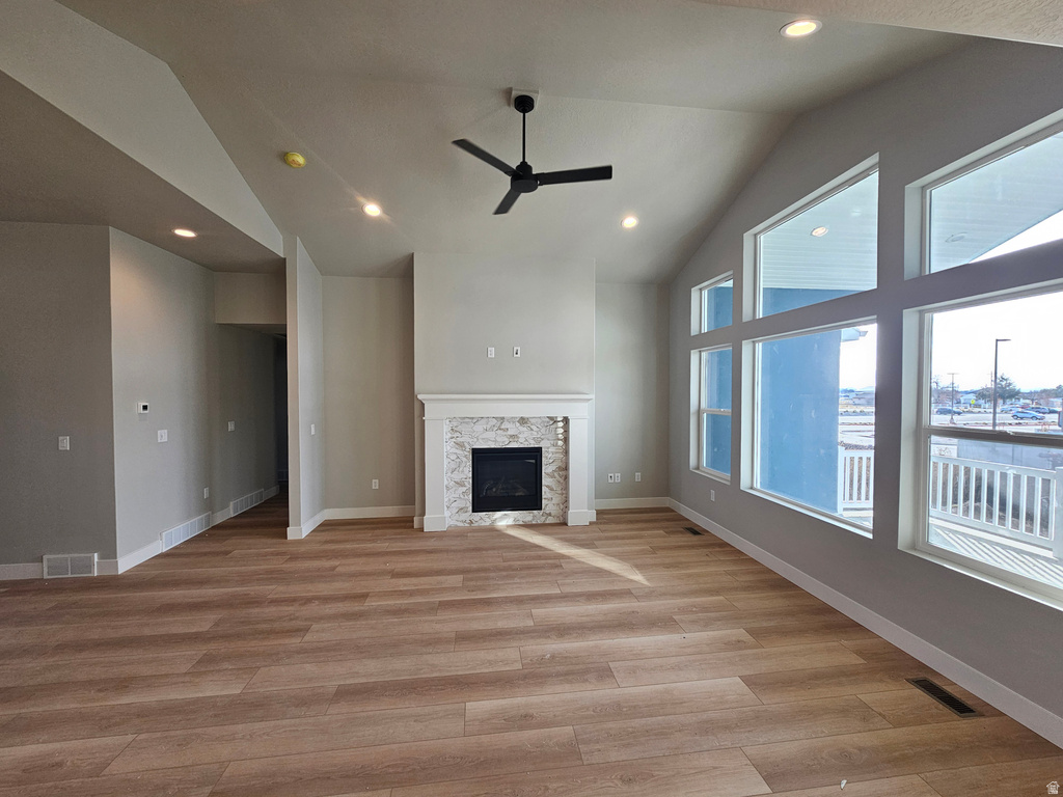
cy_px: 398
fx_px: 399
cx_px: 532
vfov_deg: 89.9
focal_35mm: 13
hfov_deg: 106.2
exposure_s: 1/120
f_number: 2.2
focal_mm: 2.2
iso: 80
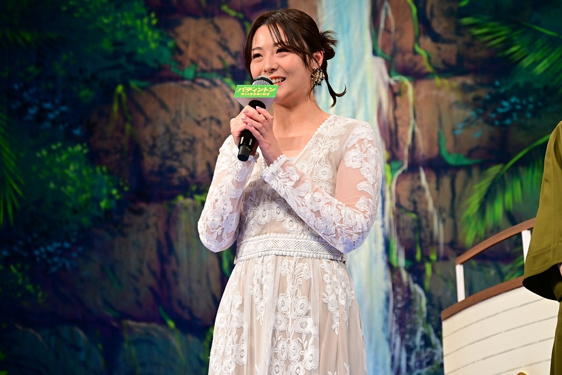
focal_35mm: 115
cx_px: 281
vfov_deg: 11.9
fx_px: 1795
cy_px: 188
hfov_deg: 17.8
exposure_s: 1/200
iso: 1250
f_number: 6.3
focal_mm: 115
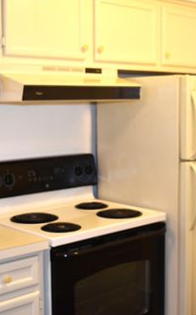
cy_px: 158
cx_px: 120
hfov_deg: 20.9
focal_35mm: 62
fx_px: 531
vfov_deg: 33.0
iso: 800
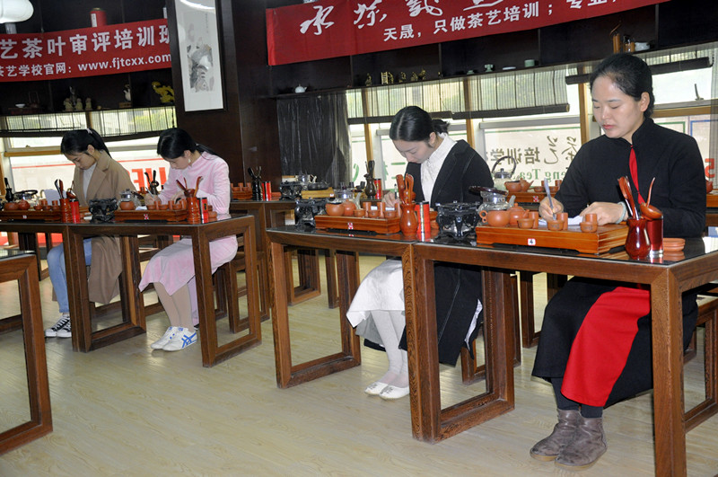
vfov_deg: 34.1
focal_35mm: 39
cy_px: 238
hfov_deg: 49.6
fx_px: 777
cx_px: 359
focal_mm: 26
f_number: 4
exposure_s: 1/60
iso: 800
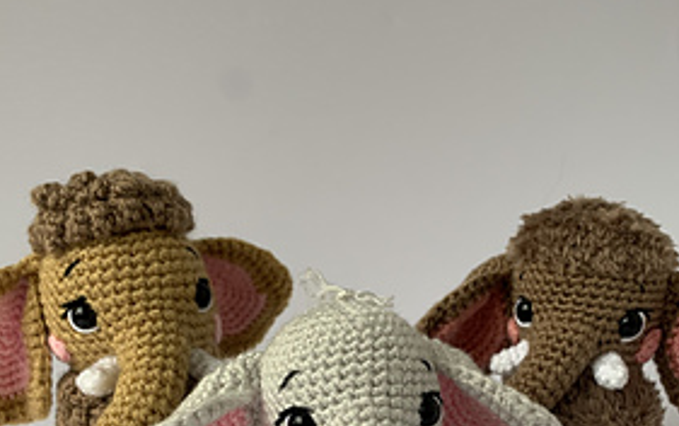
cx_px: 373
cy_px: 438
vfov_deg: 25.0
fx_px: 907
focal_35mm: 49
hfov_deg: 41.0
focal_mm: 4.25
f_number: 1.8
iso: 64
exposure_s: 1/121
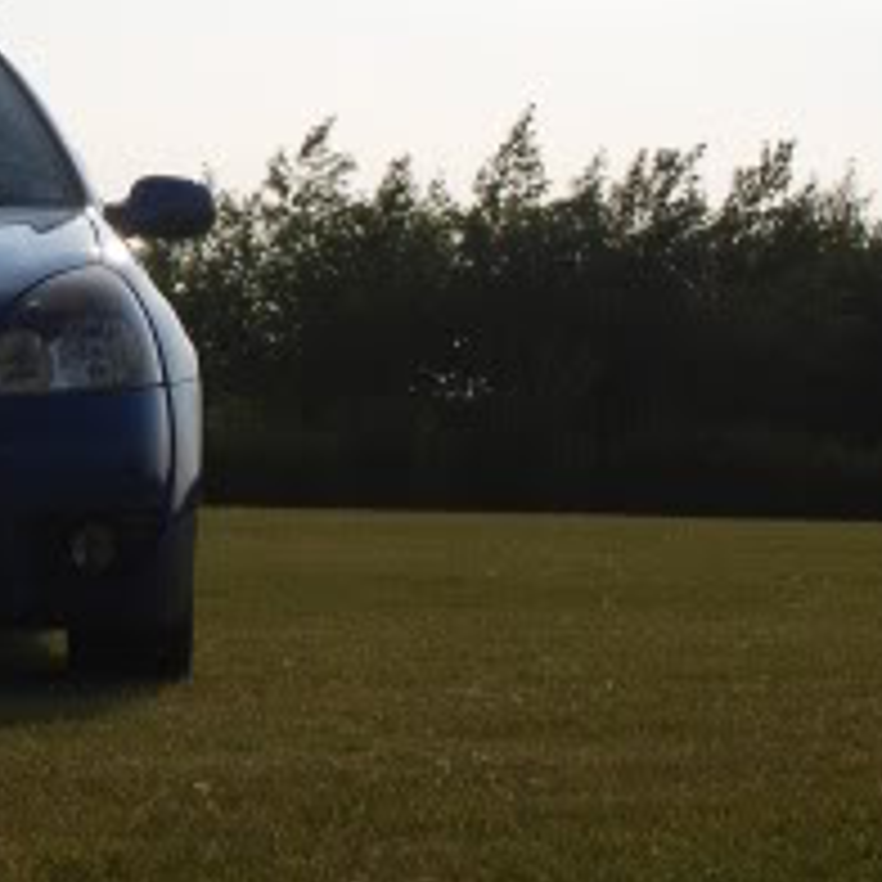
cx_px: -223
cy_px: 34
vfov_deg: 11.1
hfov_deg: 11.0
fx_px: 4497
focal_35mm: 156
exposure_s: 1/320
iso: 100
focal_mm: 30
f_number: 11
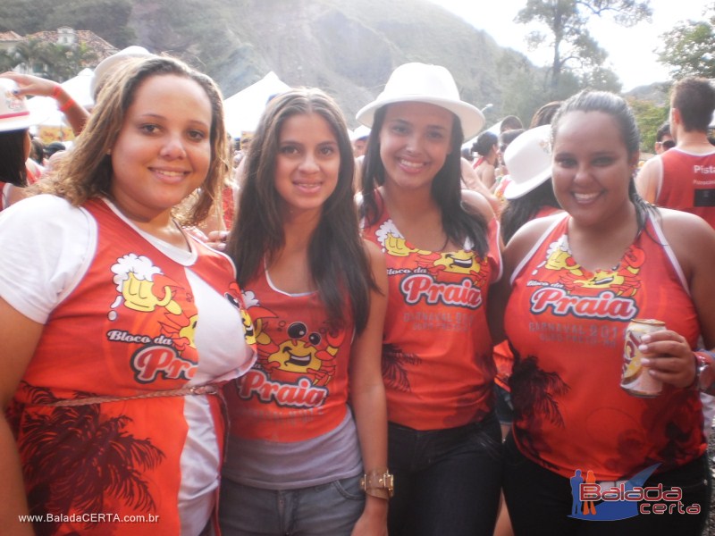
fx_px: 744
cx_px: 358
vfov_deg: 39.7
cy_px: 268
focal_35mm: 36
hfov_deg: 51.4
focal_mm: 6.3
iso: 100
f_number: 3.1
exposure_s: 1/100
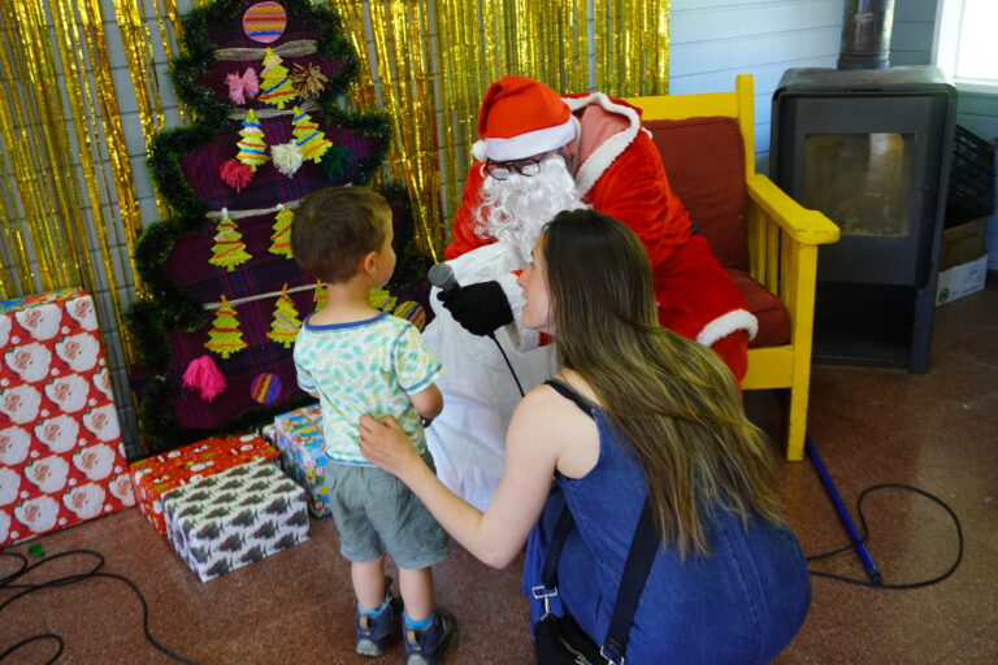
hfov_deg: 55.1
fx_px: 956
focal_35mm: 34
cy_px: 332
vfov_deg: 38.4
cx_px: 499
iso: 1250
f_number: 4
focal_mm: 23
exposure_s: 1/60
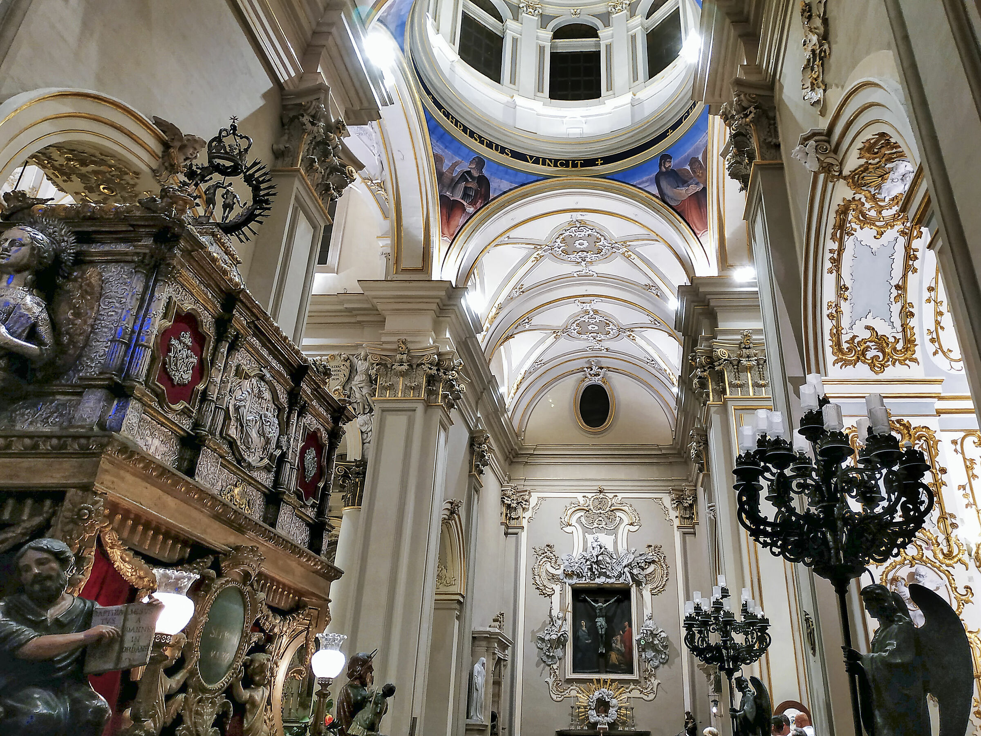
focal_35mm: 24
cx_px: 490
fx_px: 680
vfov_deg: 56.8
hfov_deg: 71.6
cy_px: 368
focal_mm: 3.94
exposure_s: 1/25
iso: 400
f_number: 1.9
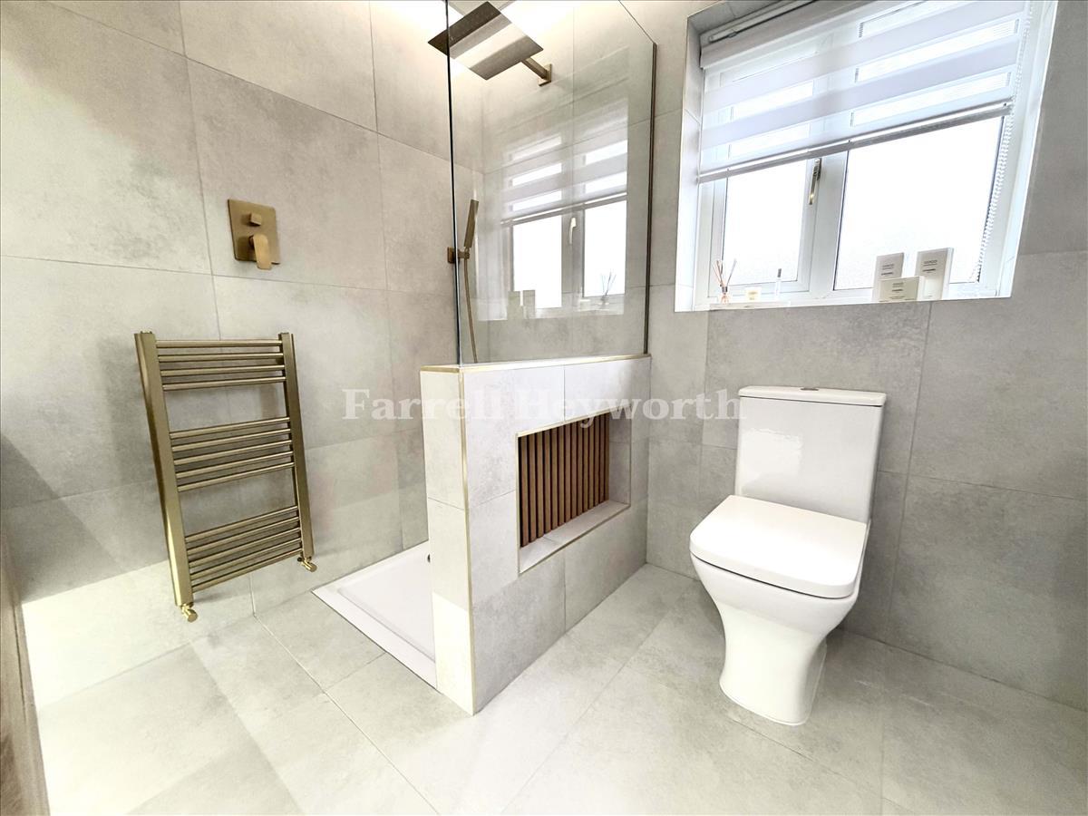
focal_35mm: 14
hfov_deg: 102.1
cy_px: 408
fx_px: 440
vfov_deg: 85.7
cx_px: 544
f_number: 2.2
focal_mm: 2.22
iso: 320
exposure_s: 1/100
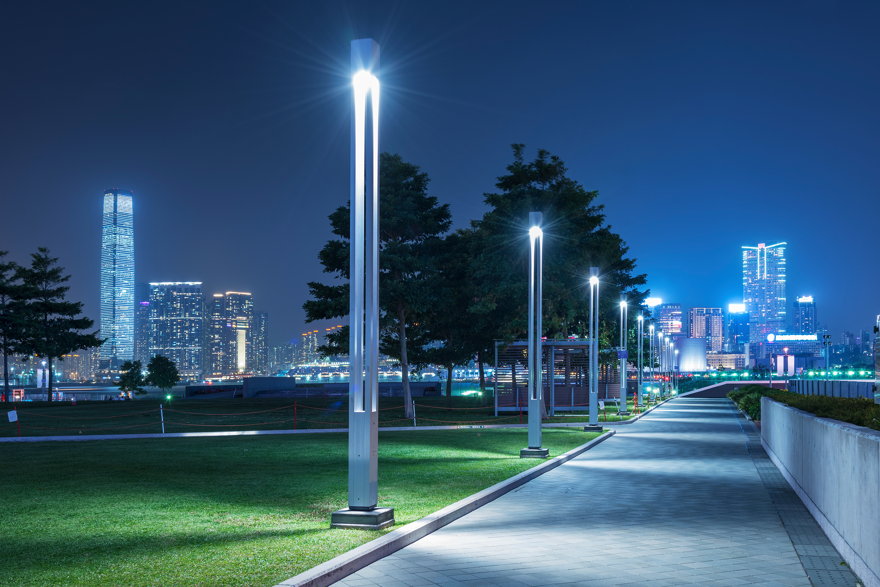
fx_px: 856
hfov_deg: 54.4
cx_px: 440
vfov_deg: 37.9
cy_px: 294
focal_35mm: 35
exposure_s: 15
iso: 200
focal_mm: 35
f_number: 11
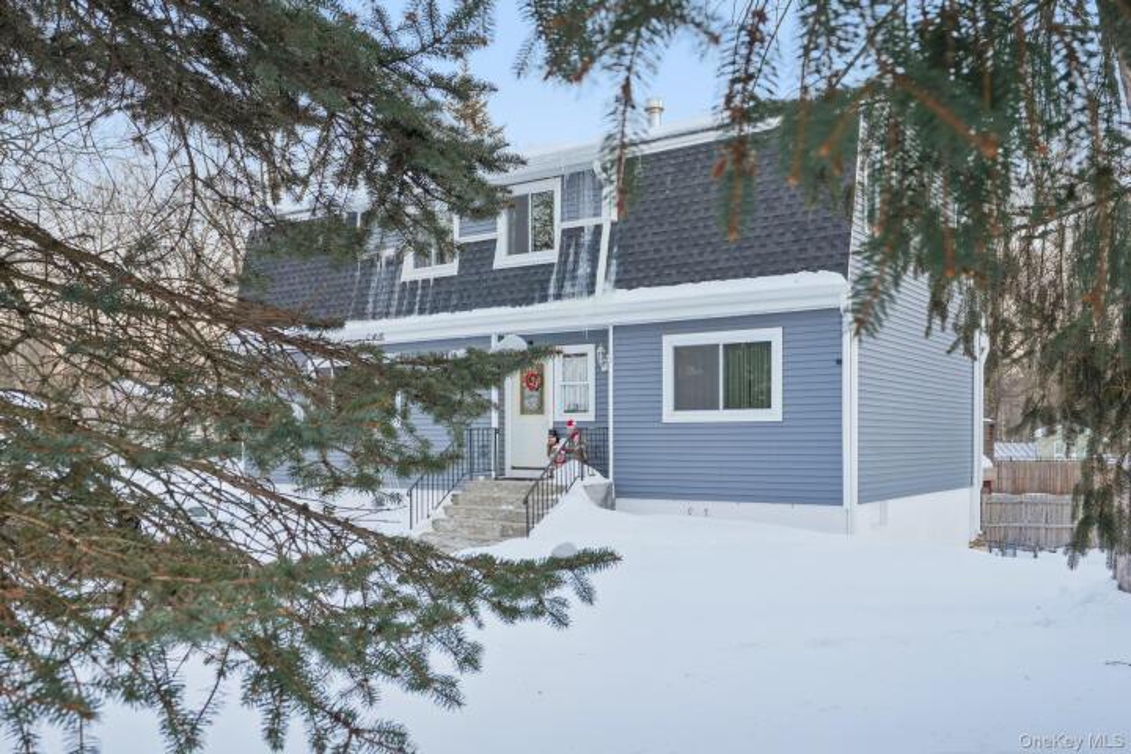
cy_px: 377
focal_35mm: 30
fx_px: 958
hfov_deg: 61.1
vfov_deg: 43.0
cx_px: 566
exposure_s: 1/15
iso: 400
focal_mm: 30.5
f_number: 8
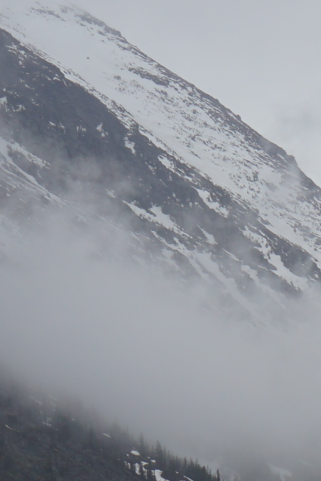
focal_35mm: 231
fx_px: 3089
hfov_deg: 5.5
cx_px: 1000
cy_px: 838
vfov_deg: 8.6
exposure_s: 1/100
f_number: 10
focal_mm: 41
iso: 100
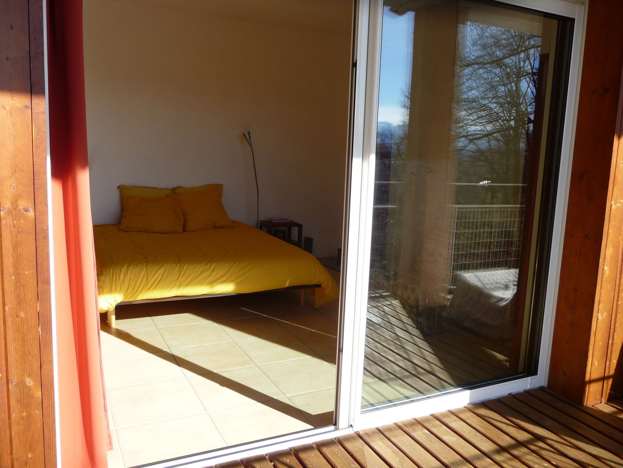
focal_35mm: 28
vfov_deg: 49.7
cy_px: 234
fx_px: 504
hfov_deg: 63.4
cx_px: 312
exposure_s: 1/500
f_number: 3.3
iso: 100
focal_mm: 4.7
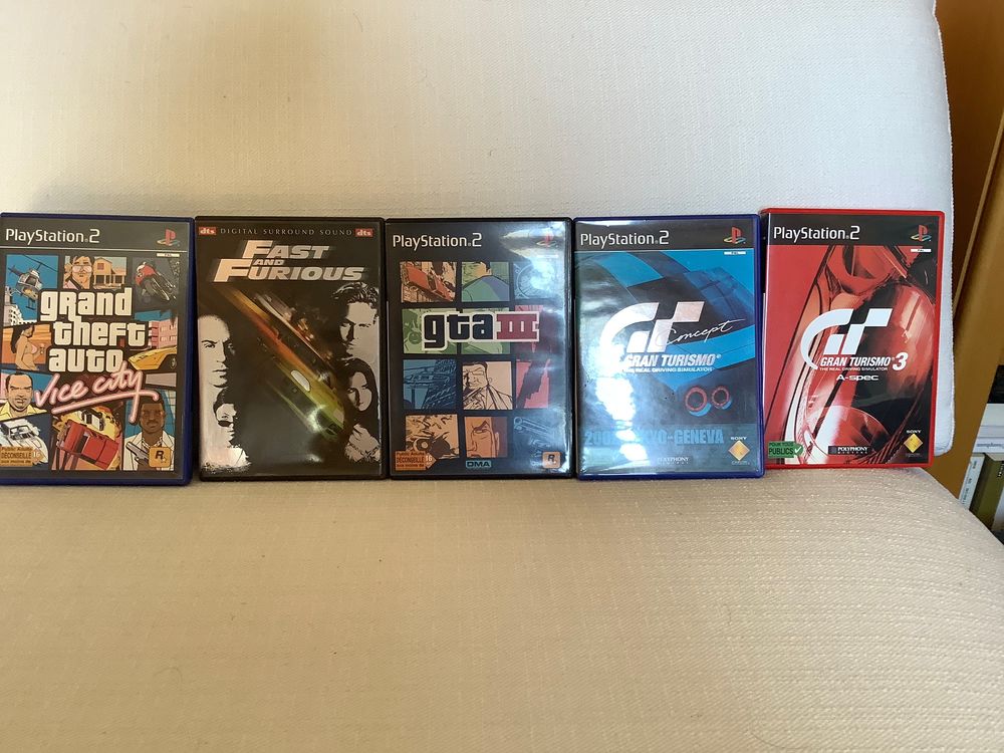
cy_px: 376
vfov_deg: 45.4
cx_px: 502
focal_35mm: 31
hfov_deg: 58.4
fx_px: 899
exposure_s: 1/60
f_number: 2.4
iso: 80
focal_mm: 3.3
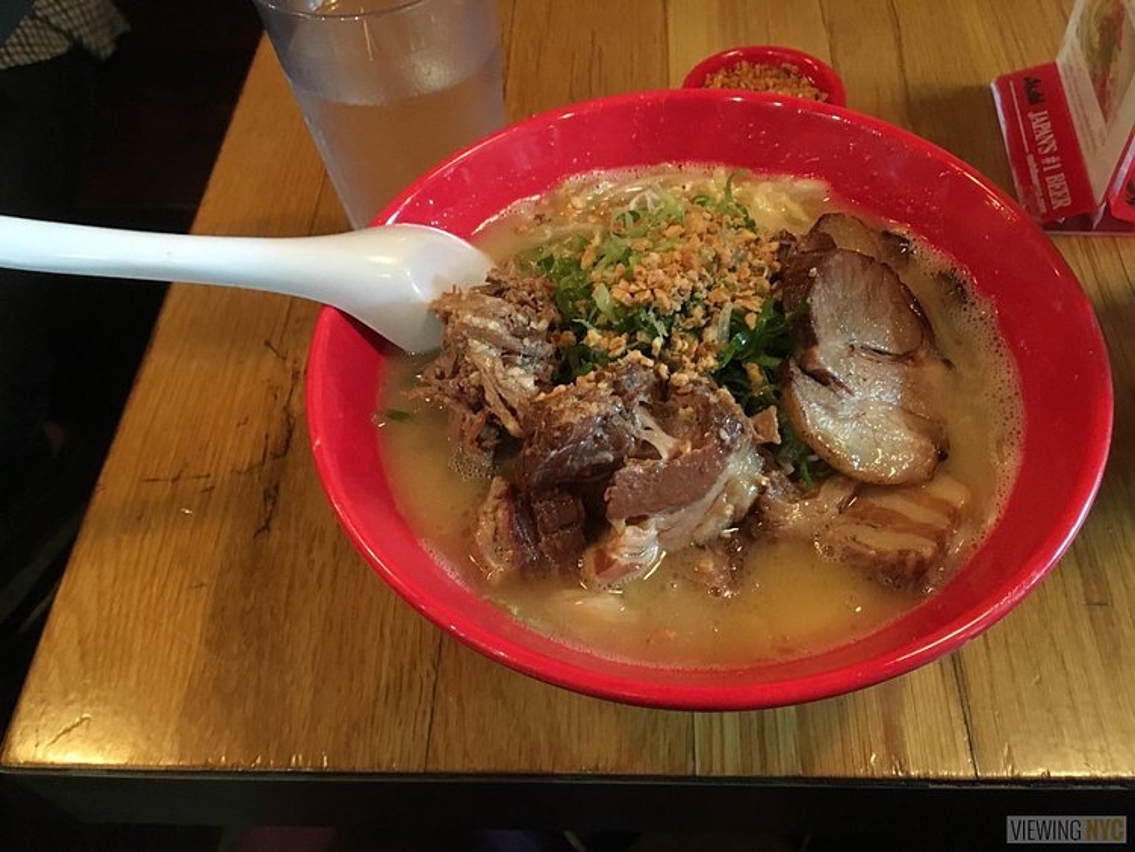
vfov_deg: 48.3
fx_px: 951
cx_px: 568
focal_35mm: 29
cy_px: 426
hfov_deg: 61.6
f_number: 2.2
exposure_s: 1/15
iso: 500
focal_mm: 4.15
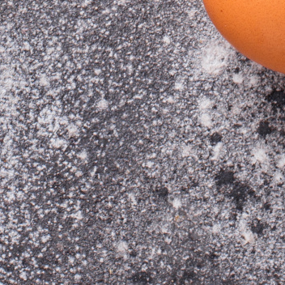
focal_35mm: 362
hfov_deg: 4.8
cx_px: 163
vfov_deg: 4.7
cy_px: -400
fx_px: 3372
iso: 100
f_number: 9
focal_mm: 50
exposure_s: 1/125
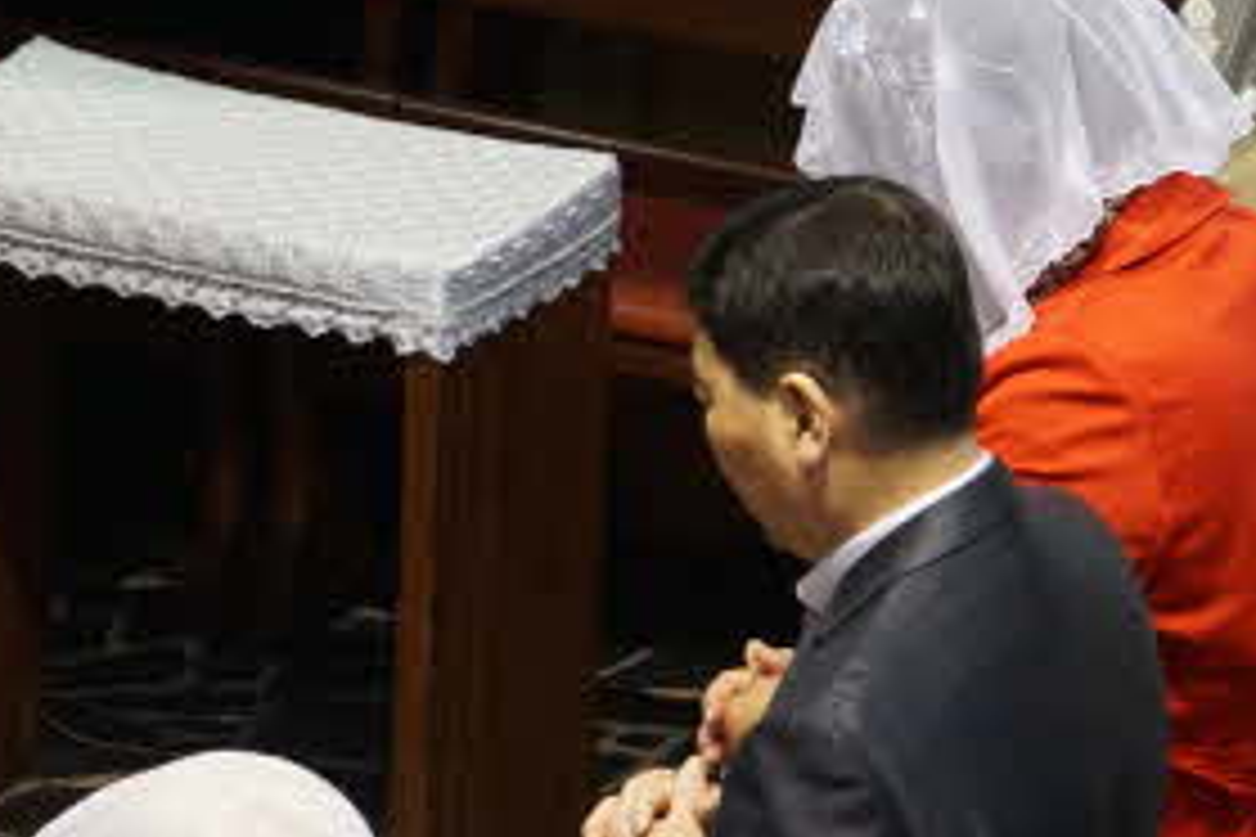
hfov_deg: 6.4
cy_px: -122
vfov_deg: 4.2
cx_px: 860
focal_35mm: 324
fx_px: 11303
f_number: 5.6
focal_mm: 86
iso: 640
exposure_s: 1/15
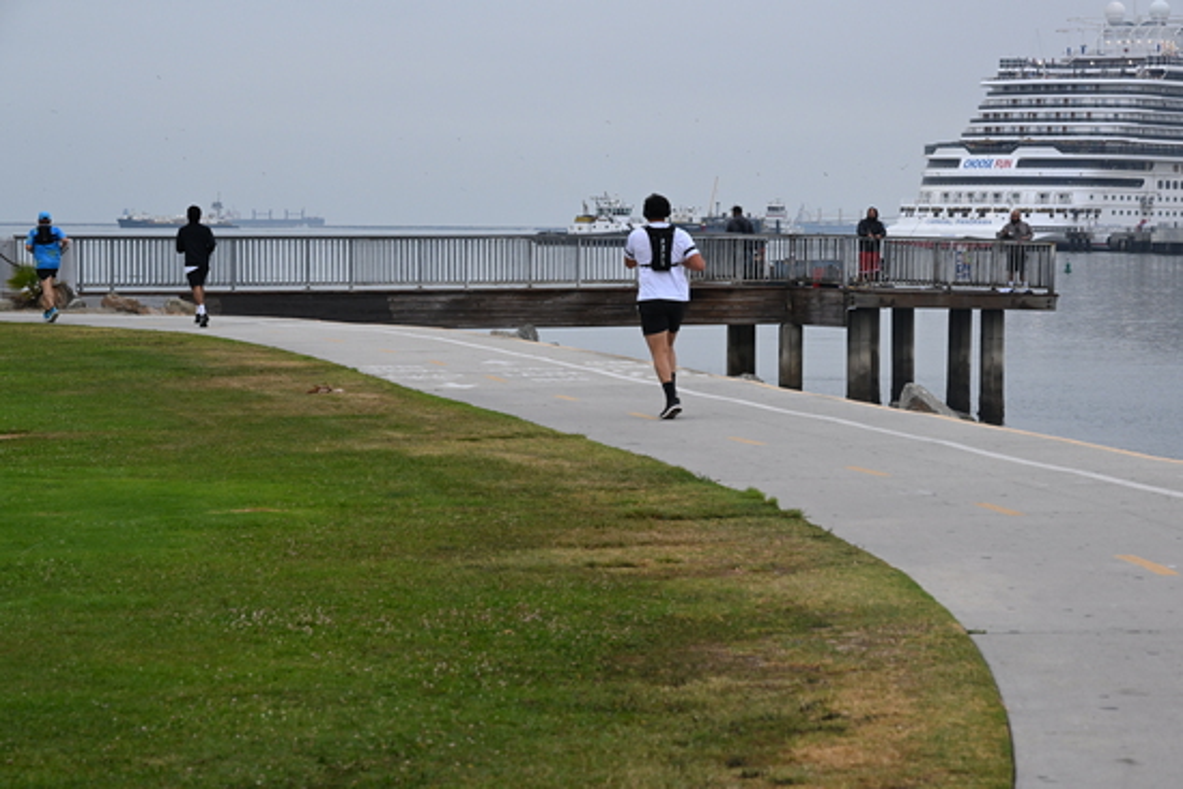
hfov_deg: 18.1
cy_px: 394
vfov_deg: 12.1
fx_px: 3714
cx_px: 592
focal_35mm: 113
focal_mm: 113
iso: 1400
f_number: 10
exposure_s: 1/250
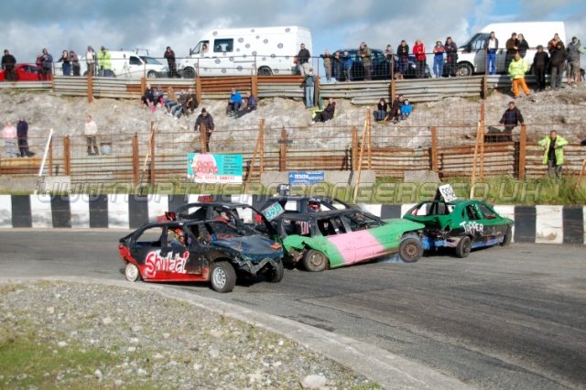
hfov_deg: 42.3
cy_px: 195
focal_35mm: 46
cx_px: 293
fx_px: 756
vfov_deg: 28.9
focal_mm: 31
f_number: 5
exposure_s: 1/1250
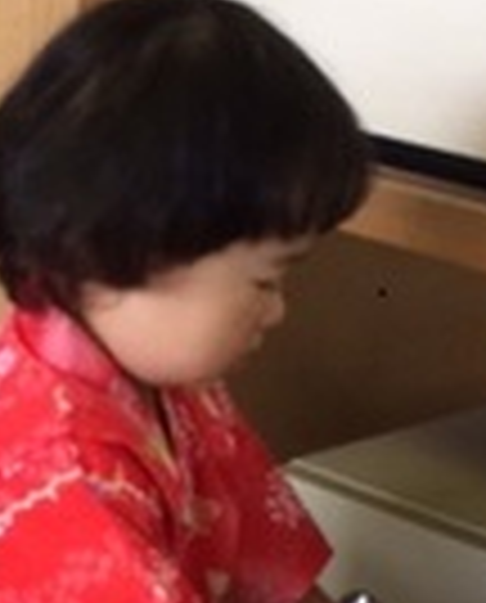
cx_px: 11
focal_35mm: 116
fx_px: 2076
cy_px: 457
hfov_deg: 13.2
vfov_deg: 16.4
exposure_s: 1/30
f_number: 2.2
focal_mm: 4.12
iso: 64
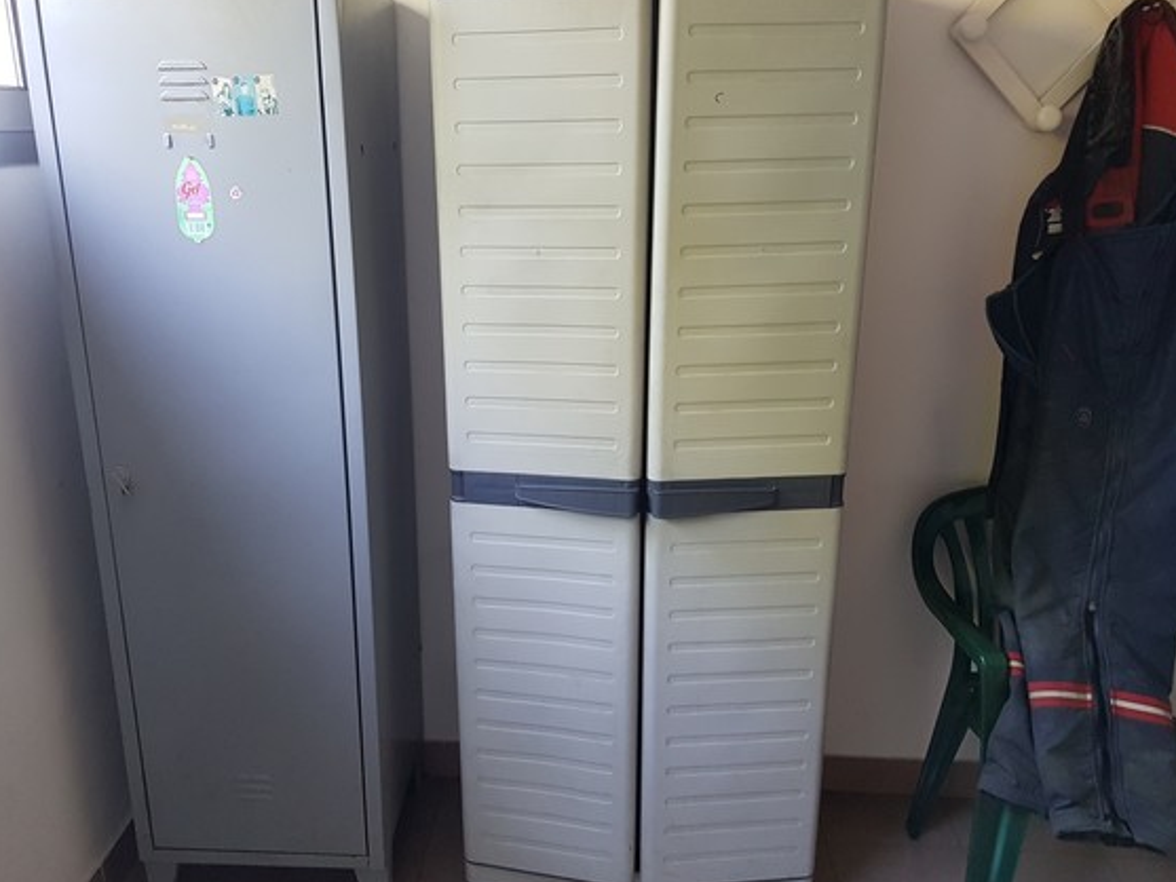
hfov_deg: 63.4
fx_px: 951
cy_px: 430
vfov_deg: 49.8
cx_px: 553
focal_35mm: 28
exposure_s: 1/33
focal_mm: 4.2
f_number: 1.7
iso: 200
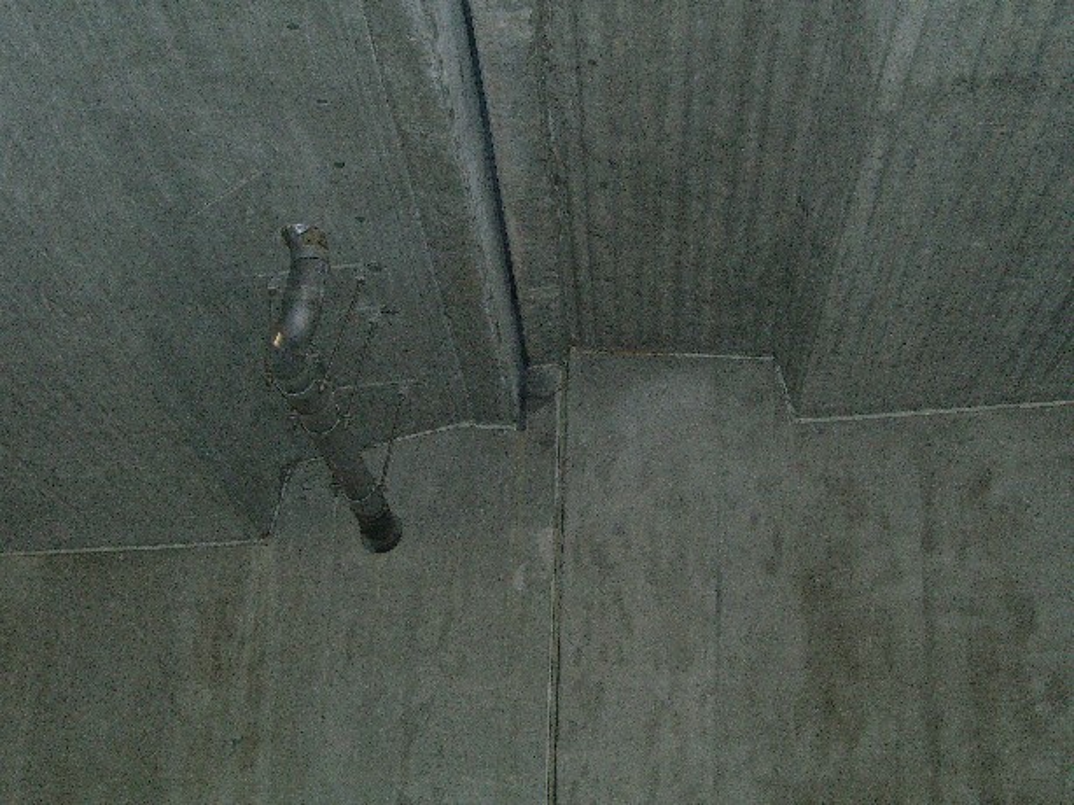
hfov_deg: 33.8
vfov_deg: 25.6
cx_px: 537
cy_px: 402
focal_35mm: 57
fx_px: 1768
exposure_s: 1/60
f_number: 3.6
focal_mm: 11.8
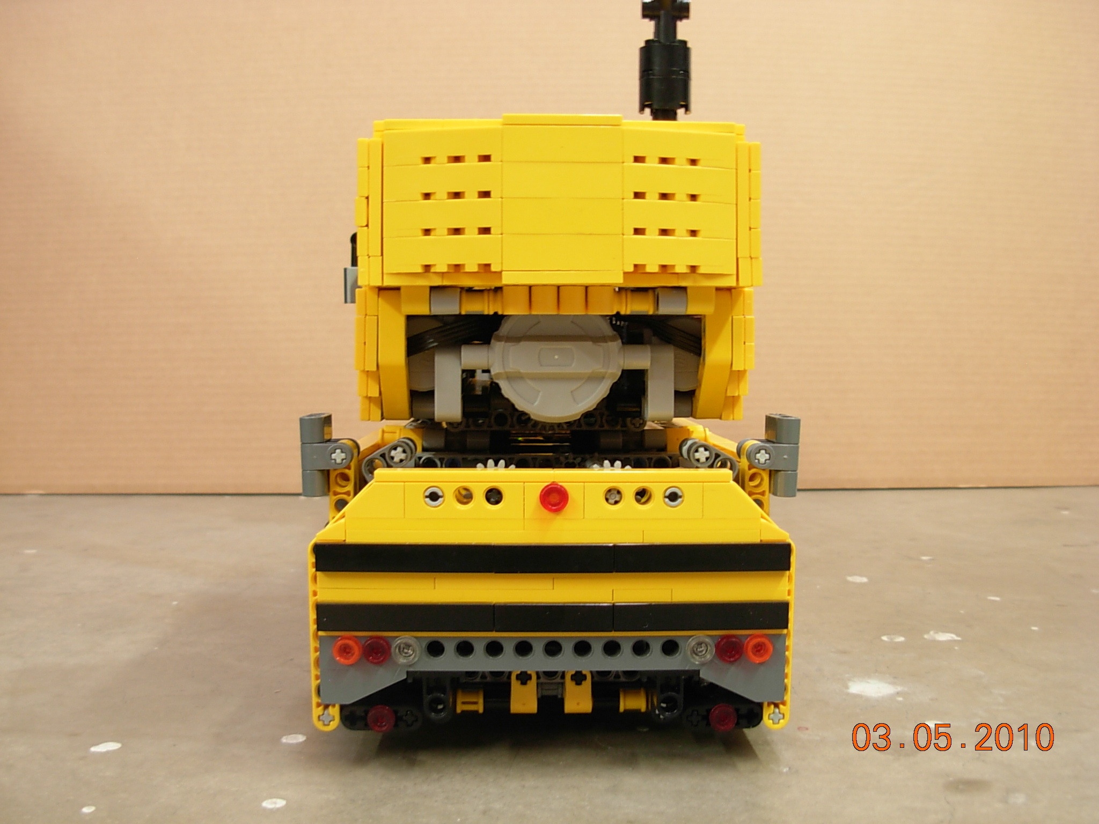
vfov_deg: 37.7
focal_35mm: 38
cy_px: 412
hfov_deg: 49.0
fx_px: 1206
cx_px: 550
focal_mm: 6.3
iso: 79
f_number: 2.9
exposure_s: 1/6.1
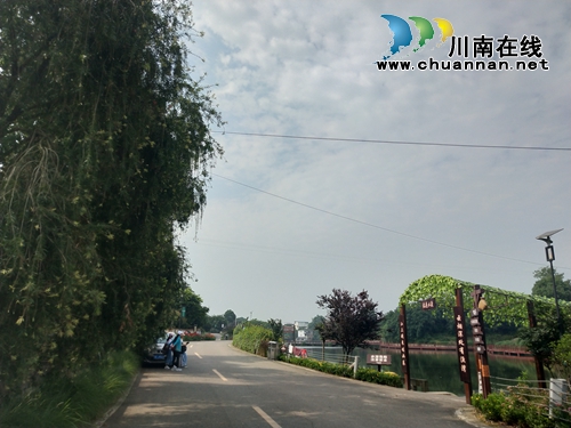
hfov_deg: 60.0
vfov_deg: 46.8
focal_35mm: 30
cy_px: 214
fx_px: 495
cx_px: 286
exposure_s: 1/3426
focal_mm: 3.95
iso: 51
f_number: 1.8
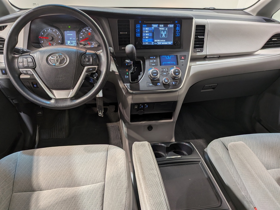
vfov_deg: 56.8
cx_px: 140
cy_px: 105
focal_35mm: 24
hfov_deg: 71.6
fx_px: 194
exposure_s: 1/120
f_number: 1.7
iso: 25
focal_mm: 4.53
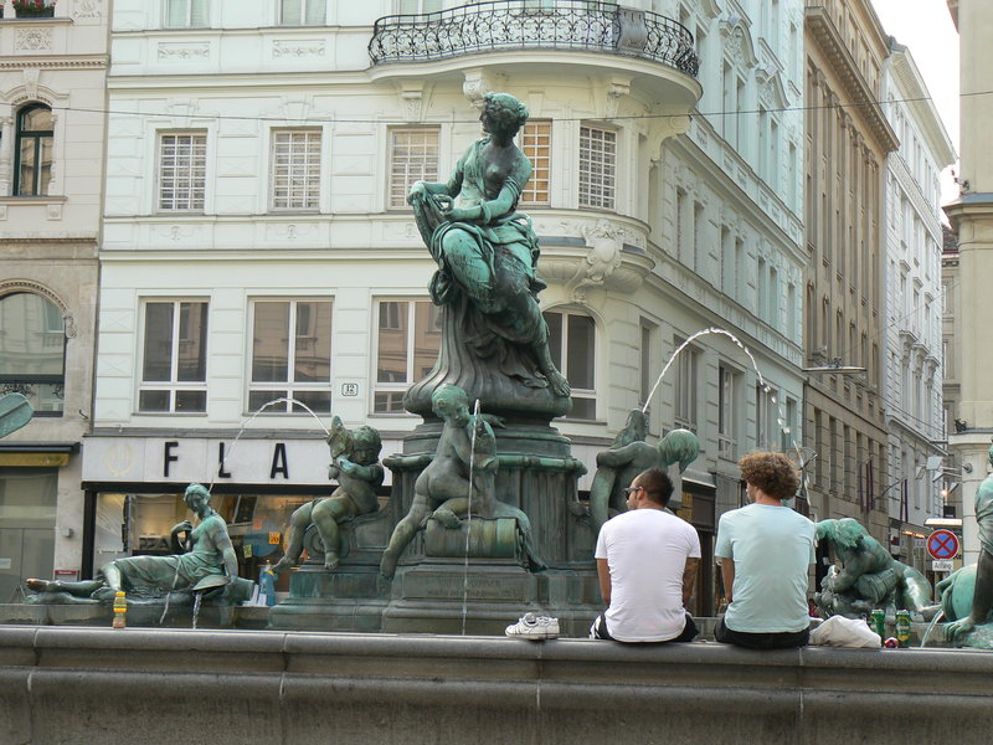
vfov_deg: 22.3
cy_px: 372
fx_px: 1893
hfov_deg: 29.4
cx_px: 496
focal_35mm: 66
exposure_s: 1/100
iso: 80
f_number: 4.5
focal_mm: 11
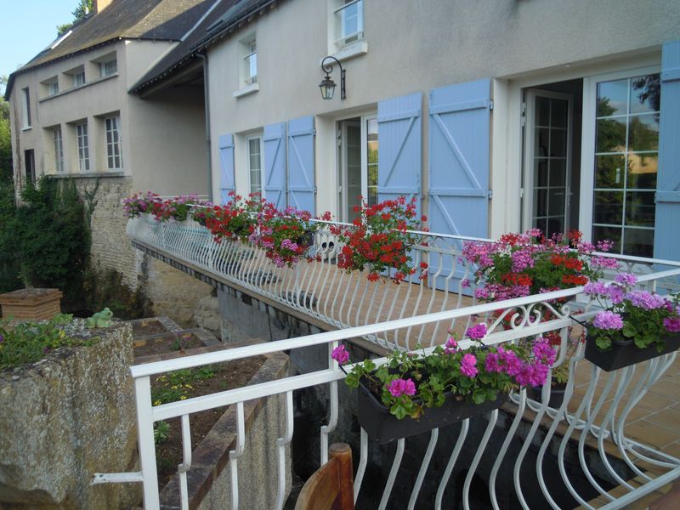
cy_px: 255
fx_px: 550
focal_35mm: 28
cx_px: 340
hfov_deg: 63.4
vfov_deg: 49.7
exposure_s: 1/400
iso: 100
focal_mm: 5
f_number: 2.7
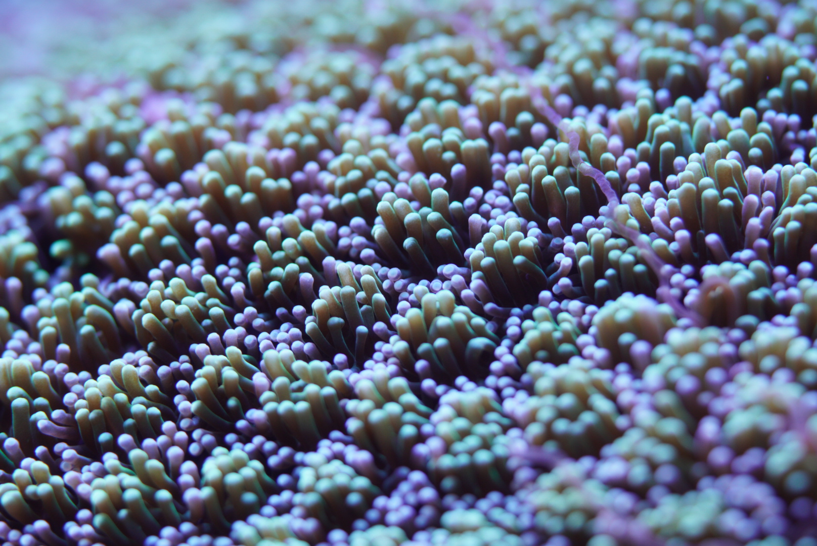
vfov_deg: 10.2
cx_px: 408
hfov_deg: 15.2
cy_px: 273
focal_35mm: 135
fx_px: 3066
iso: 320
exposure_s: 1/100
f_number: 2.8
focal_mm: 90
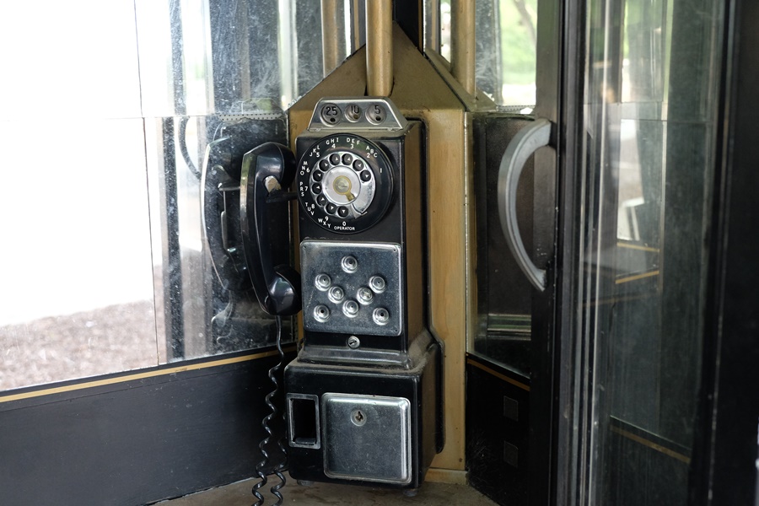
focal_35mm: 40
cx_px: 380
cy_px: 253
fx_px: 843
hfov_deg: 48.5
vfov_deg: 33.4
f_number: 3.2
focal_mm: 26.5
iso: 2000
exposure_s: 1/500
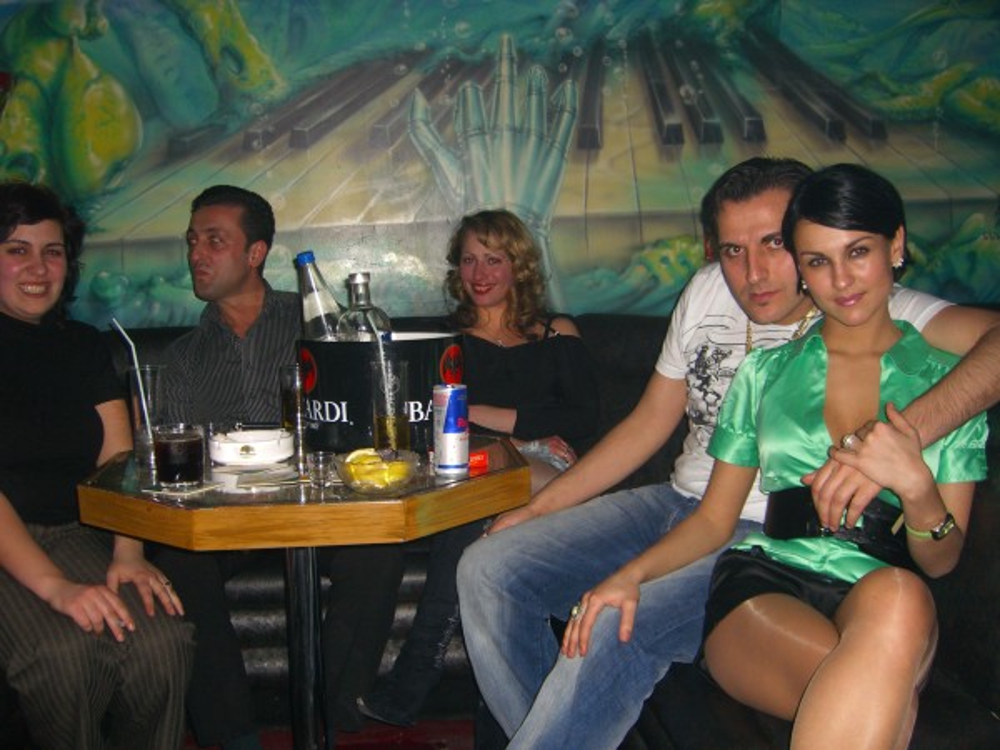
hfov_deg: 49.0
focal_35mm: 38
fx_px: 1098
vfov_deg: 37.7
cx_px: 500
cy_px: 375
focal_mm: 7.9
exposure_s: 1/60
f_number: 2.8
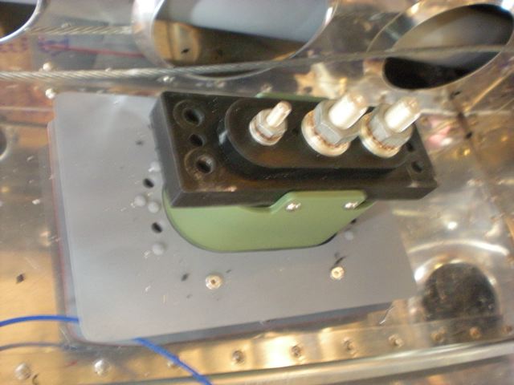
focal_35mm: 38
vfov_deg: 37.7
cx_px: 257
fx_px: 564
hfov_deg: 49.0
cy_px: 192
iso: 587
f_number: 3.1
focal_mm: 6.3
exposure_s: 1/8
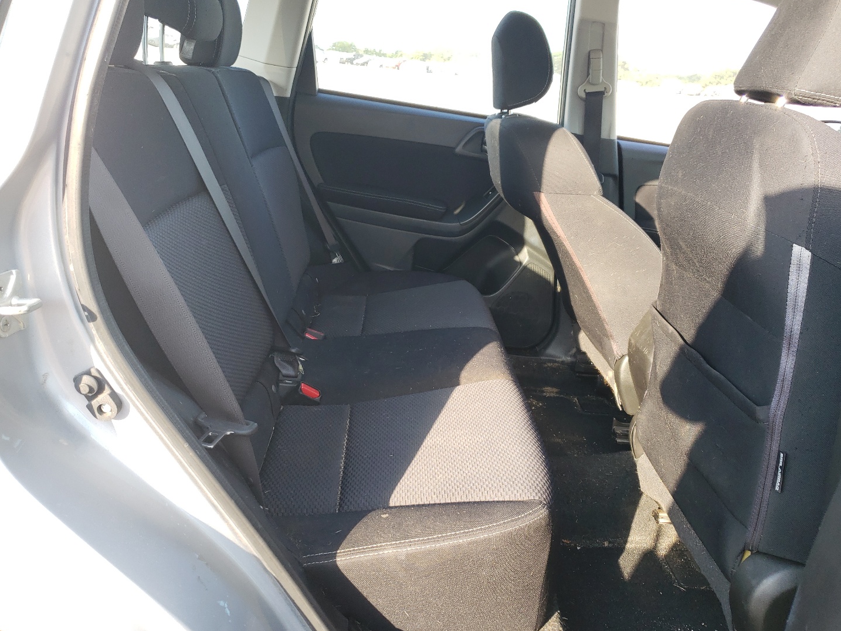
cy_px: 300
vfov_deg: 48.2
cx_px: 459
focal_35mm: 29
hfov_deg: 61.5
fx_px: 705
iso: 50
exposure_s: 1/192
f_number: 1.5
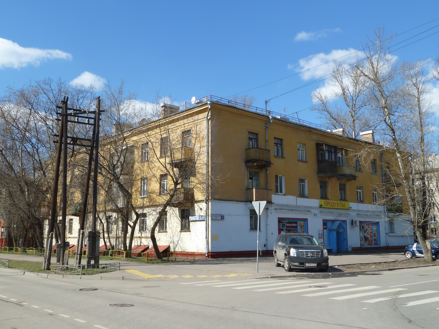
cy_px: 164
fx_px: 444
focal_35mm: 35
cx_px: 220
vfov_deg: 40.7
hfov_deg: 52.6
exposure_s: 1/500
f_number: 4
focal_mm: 5.7
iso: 80
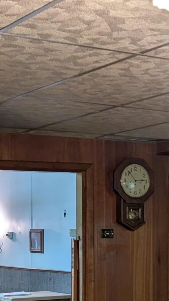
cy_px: 258
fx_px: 717
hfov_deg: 13.0
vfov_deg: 23.2
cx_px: 223
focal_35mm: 90
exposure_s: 1/60
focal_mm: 6.9
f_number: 1.68
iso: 168
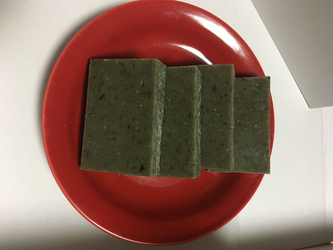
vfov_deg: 48.2
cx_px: 166
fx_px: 279
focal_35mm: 29
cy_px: 125
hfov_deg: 61.7
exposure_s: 1/33
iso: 250
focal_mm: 4.15
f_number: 2.2
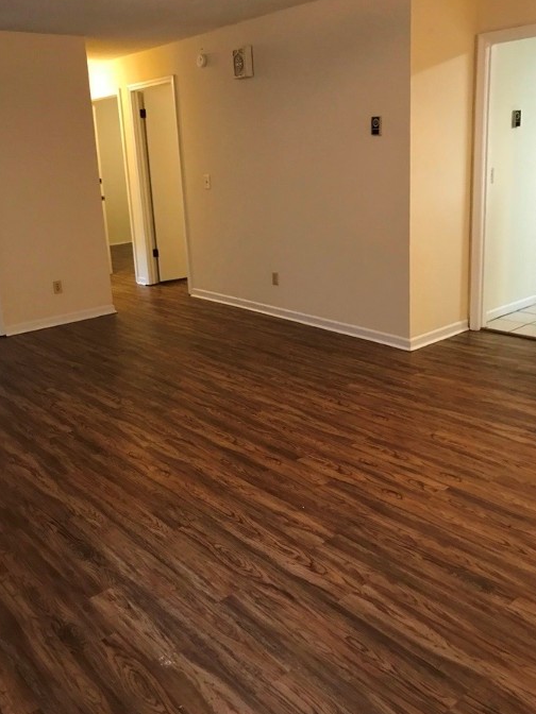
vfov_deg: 56.7
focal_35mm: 32
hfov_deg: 44.1
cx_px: 237
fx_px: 661
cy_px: 313
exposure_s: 1/15
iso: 80
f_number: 1.8
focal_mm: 3.99
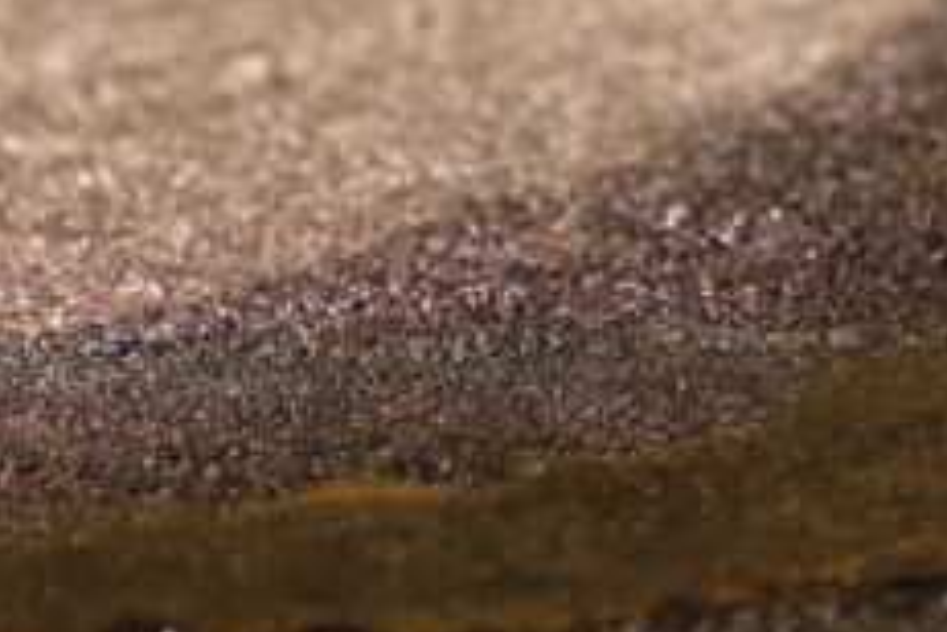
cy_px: -300
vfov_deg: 2.6
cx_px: 1357
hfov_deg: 3.9
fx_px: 13801
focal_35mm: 525
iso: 100
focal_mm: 105
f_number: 5.6
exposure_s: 1/125
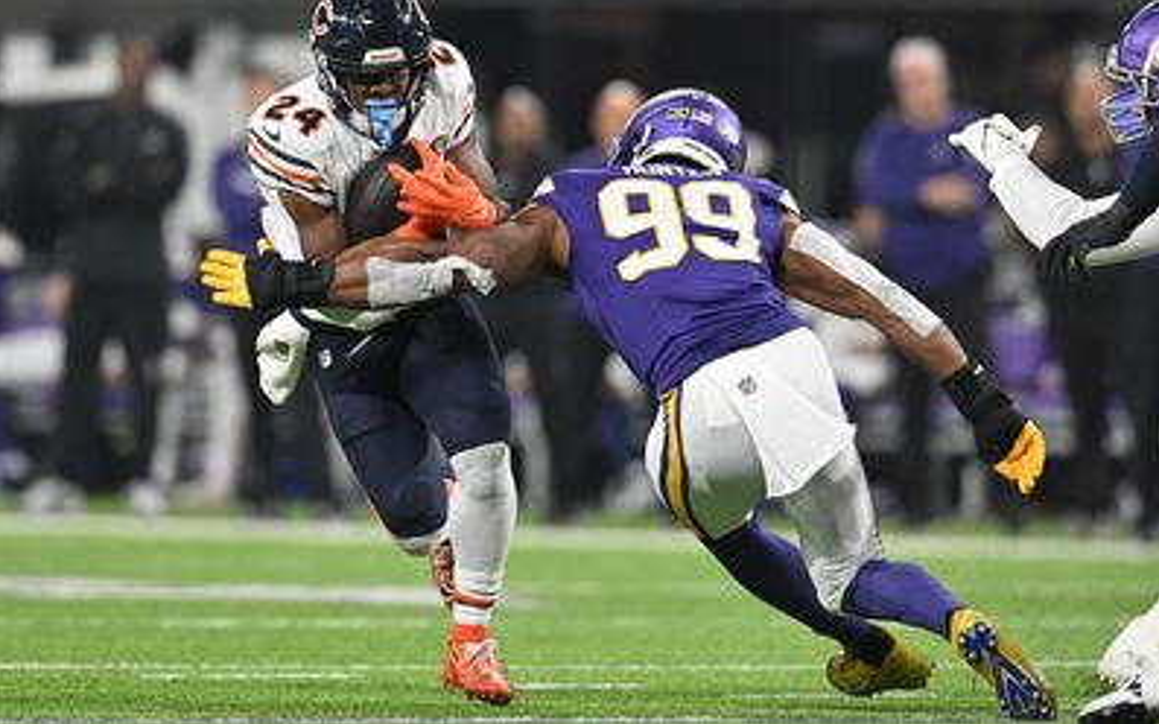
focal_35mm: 411
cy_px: 337
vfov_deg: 3.2
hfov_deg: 5.1
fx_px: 12980
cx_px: 578
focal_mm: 400
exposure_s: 1/1600
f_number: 3.5
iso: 2500
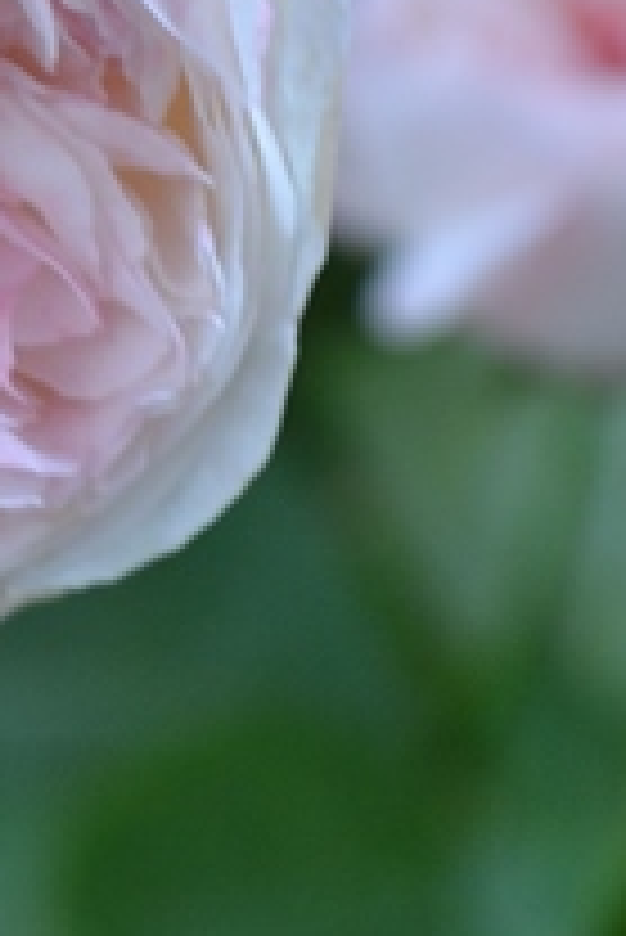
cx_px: -108
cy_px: 274
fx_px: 6182
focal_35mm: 237
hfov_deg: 5.8
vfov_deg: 8.7
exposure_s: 1/60
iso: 640
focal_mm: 55
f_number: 5.6
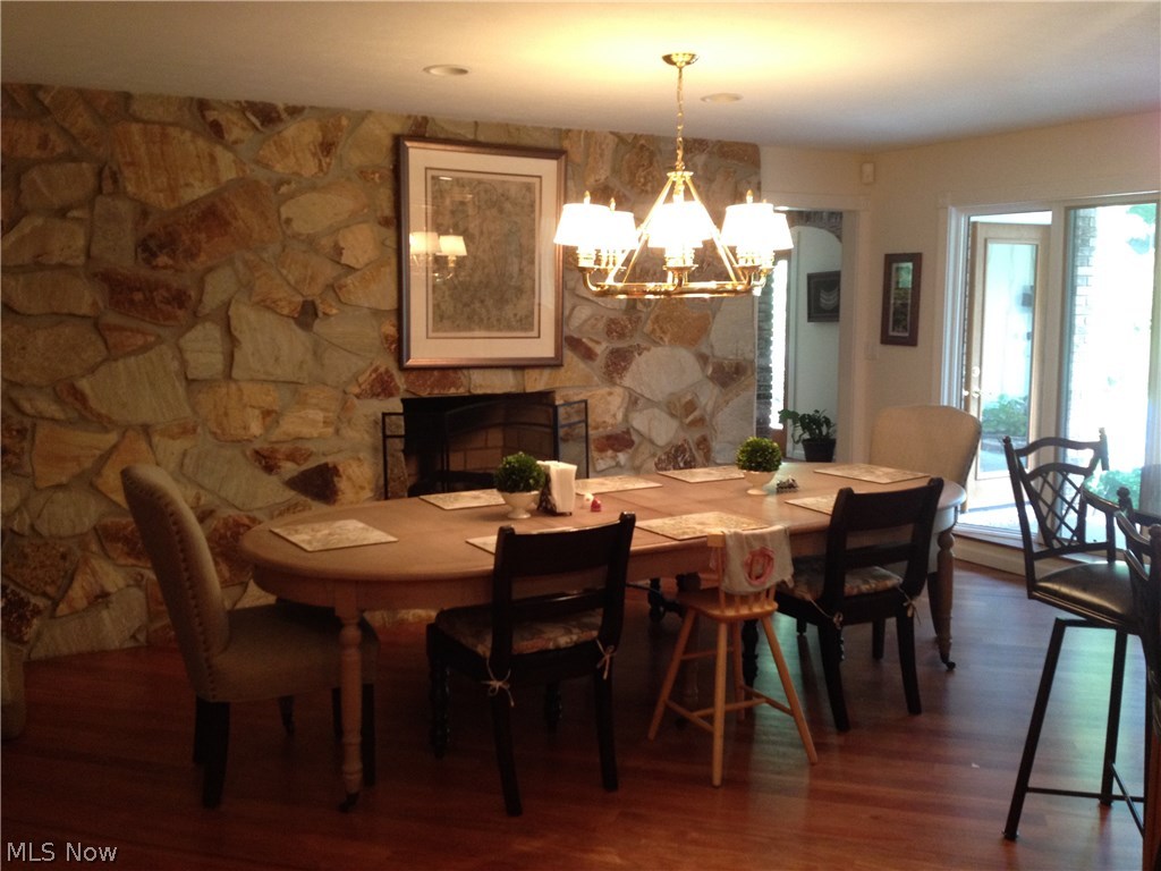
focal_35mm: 35
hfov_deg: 52.6
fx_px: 1174
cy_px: 436
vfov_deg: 40.7
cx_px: 580
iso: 160
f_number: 2.4
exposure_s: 1/20
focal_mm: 4.28
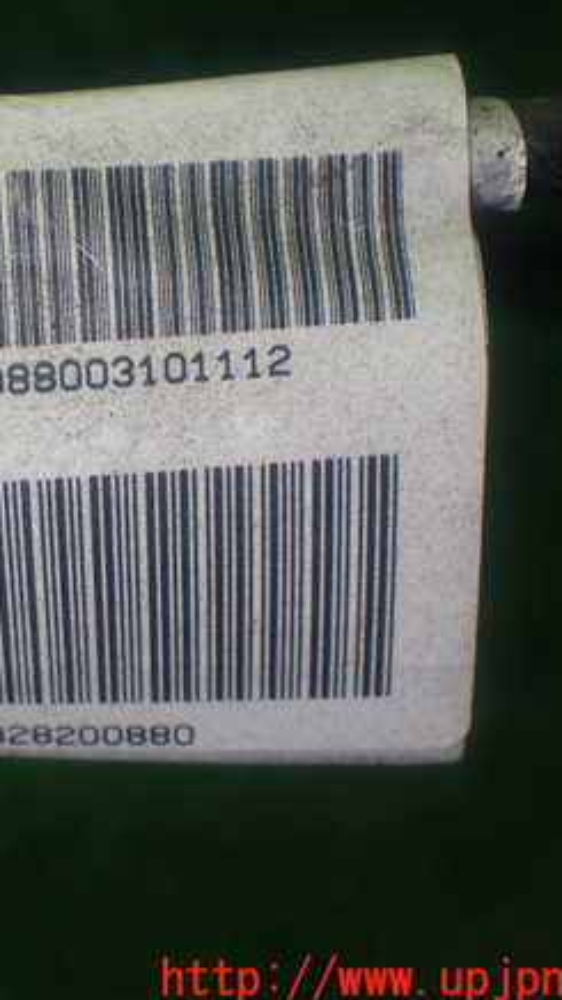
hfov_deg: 15.8
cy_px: 493
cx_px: -9
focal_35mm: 75
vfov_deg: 28.2
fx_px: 1988
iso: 200
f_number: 3.2
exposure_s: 1/60
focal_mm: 9.01
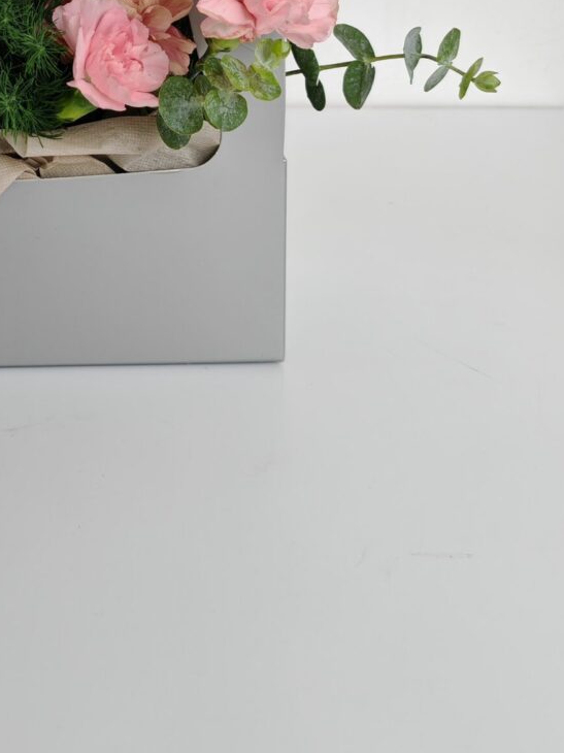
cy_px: 27
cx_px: -34
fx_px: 1239
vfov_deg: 31.6
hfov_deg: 24.2
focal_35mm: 57
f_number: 1.6
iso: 50
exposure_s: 1/110
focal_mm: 5.4
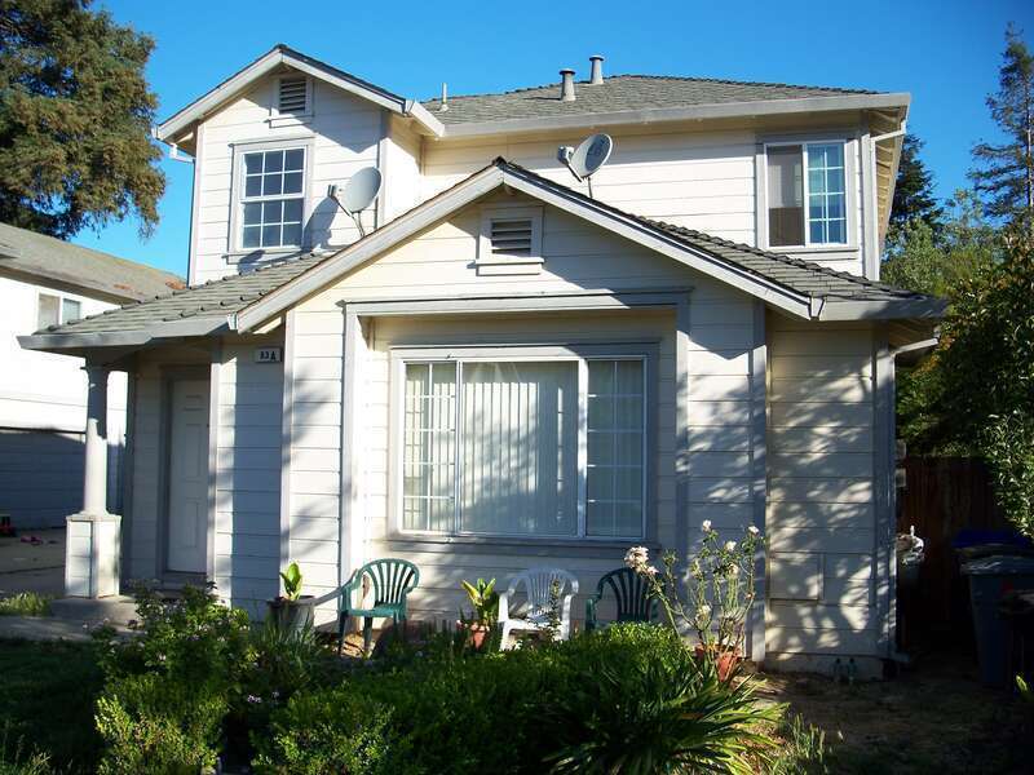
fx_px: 1105
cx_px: 517
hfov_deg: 50.1
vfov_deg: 38.7
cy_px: 388
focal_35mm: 37
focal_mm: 7.8
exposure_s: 1/640
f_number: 2.8
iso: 64
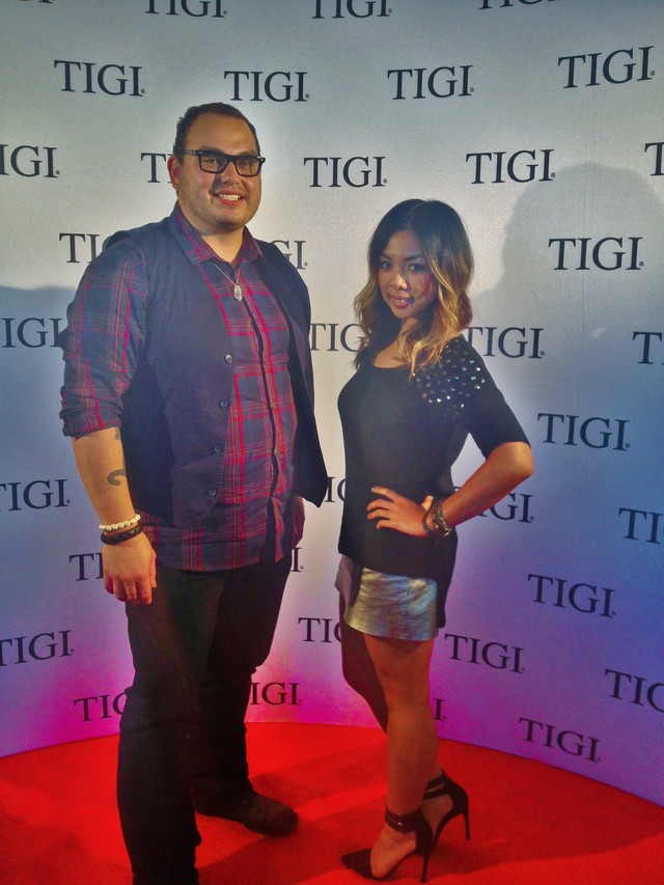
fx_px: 895
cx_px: 332
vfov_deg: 52.6
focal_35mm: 35
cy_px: 442
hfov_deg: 40.7
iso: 80
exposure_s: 1/120
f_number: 2.4
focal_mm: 4.28
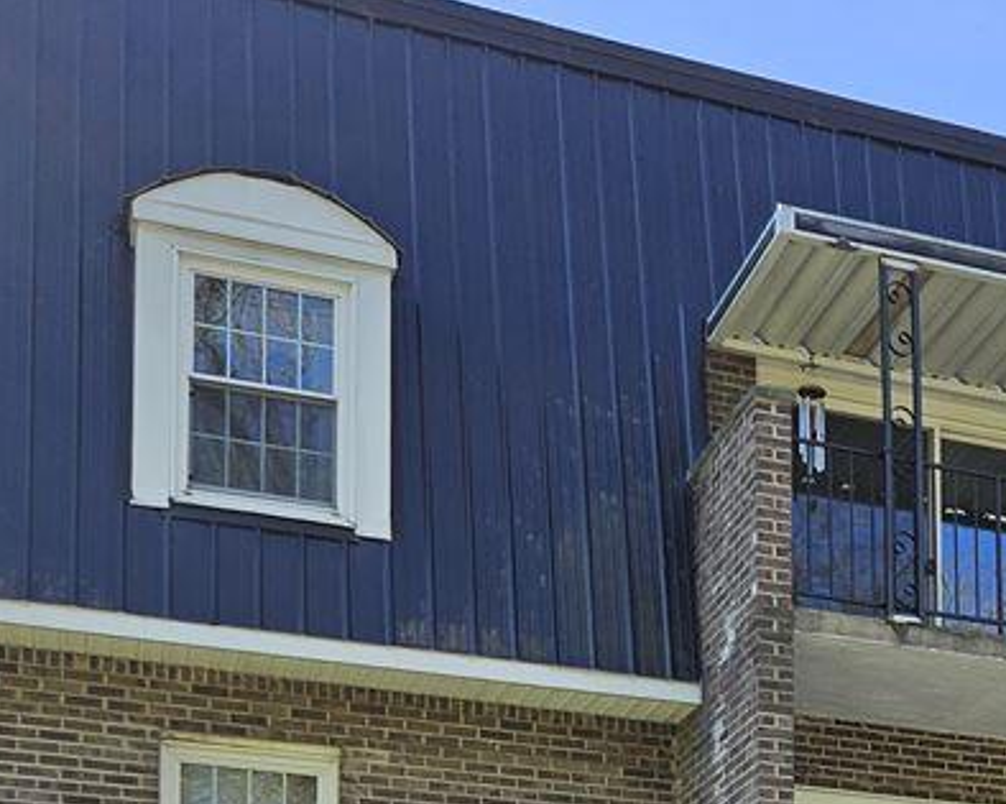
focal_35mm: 73
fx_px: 2173
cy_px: 1100
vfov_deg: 19.1
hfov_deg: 24.7
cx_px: 1037
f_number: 1.8
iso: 25
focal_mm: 5.4
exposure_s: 1/586
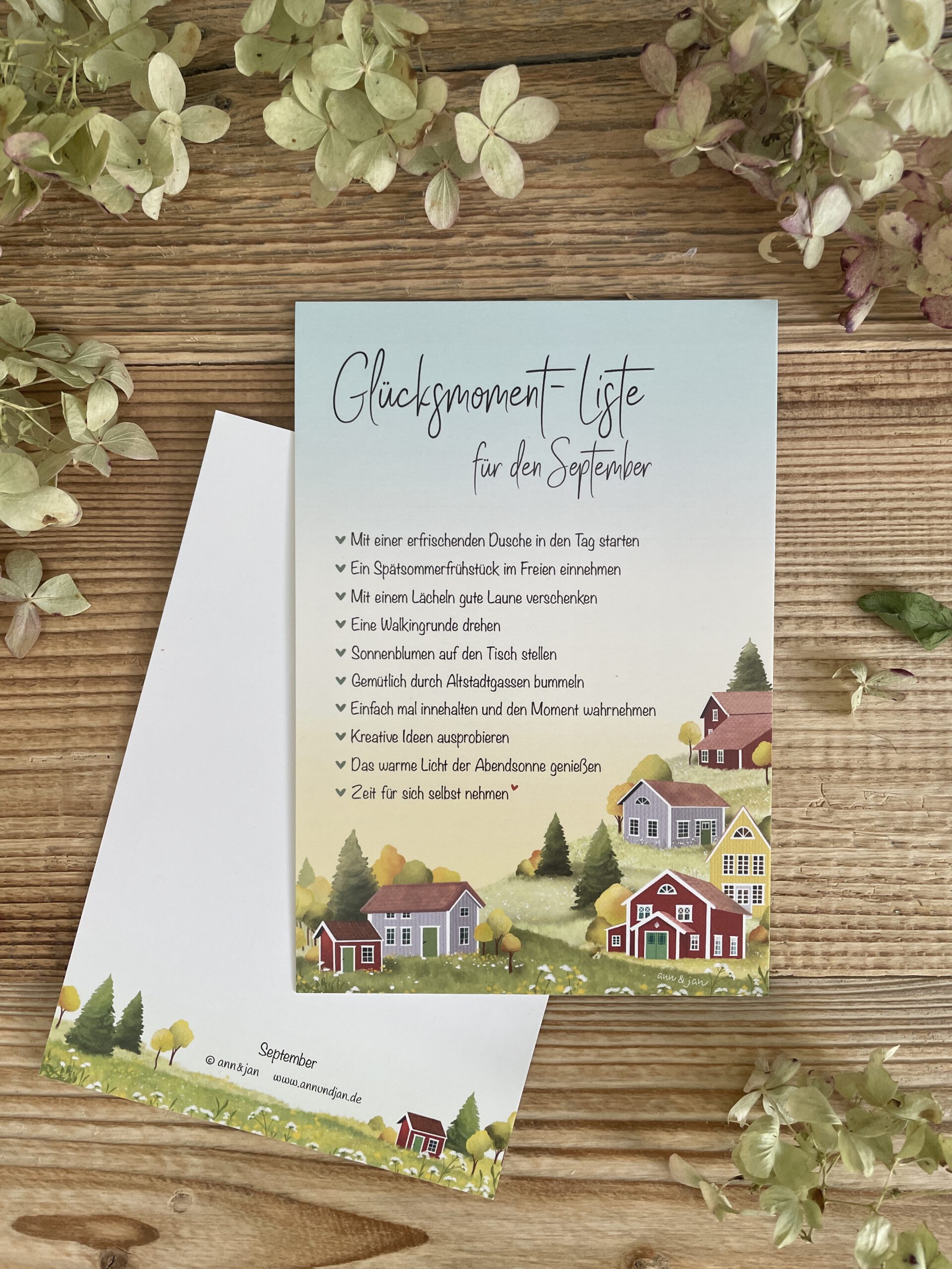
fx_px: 953
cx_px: 476
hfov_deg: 53.1
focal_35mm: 26
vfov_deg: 67.3
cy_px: 634
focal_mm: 4.2
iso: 100
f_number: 1.6
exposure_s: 1/121
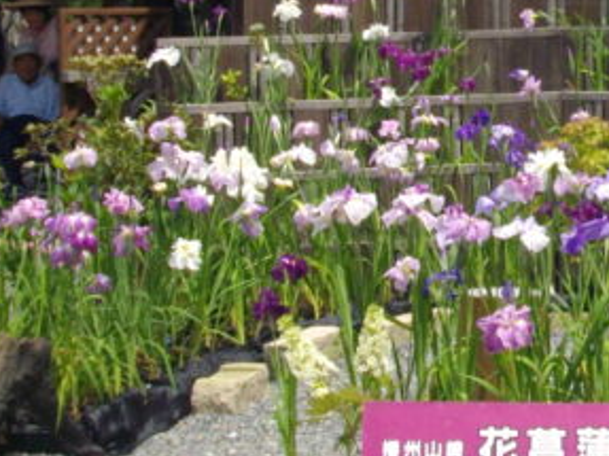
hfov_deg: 14.8
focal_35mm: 132
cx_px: 543
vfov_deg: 11.2
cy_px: 49
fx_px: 2321
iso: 100
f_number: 5.6
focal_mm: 6.2
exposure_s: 1/320
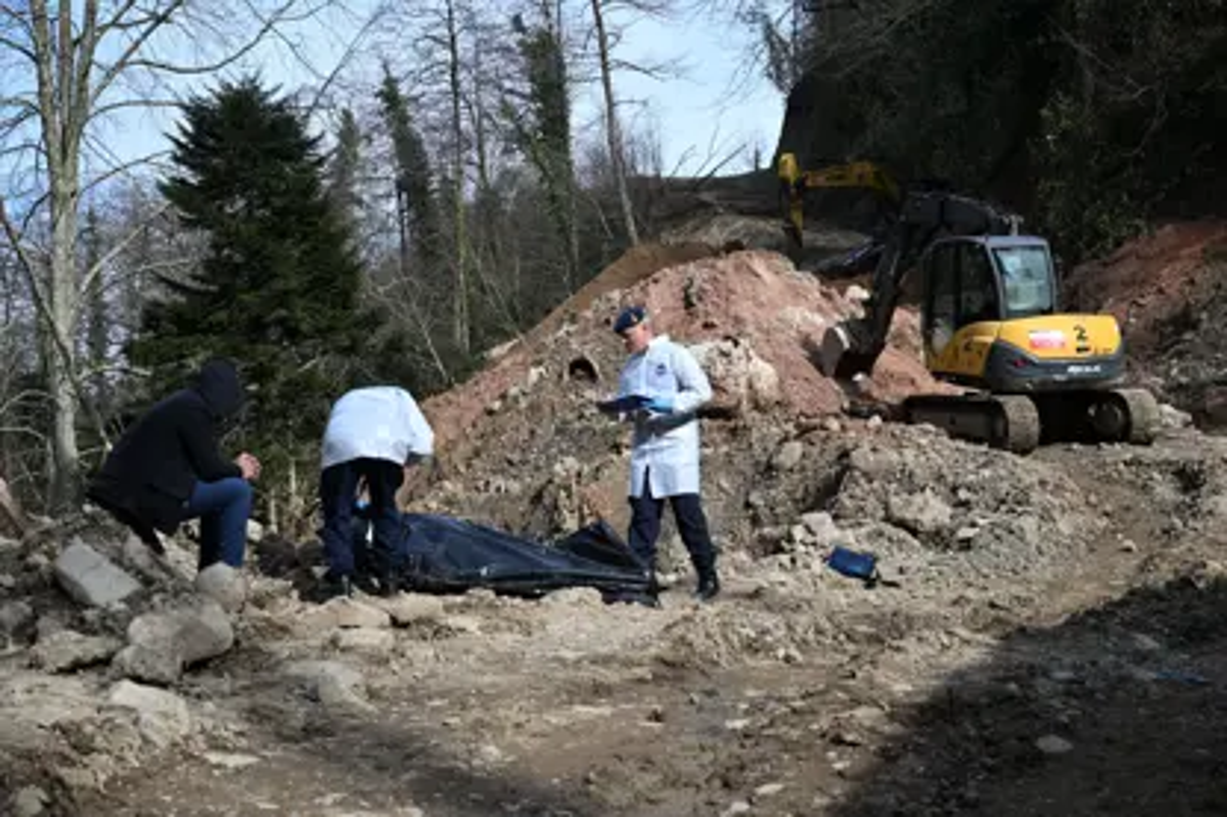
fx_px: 2385
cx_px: 614
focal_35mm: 70
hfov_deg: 28.9
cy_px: 408
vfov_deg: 19.4
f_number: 9
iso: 640
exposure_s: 1/1250
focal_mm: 70
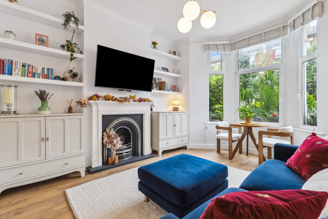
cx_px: 164
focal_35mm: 16
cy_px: 110
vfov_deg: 73.8
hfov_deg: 96.7
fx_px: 146
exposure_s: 1/20
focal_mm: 16
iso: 400
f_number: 11
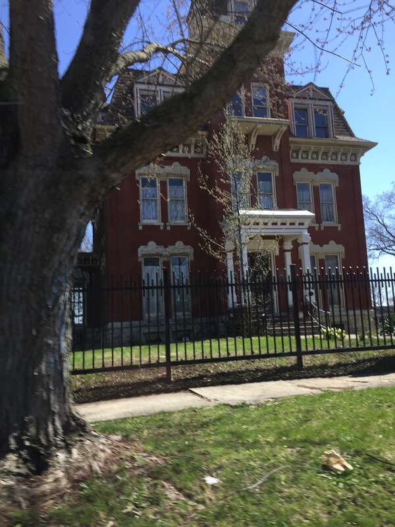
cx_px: 198
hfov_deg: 48.2
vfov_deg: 61.7
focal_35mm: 29
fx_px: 441
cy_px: 264
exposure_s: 1/161
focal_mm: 4.15
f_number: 2.2
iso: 32
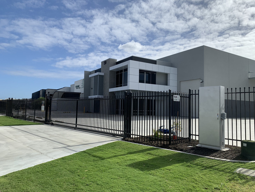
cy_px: 96
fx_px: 192
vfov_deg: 53.1
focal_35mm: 26
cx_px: 128
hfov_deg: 67.3
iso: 25
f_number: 1.8
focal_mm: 4.25
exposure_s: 1/3937
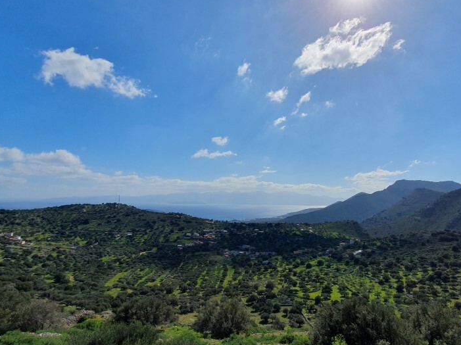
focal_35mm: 19
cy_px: 181
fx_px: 253
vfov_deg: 68.6
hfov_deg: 84.0
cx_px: 267
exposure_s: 1/3168
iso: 50
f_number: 2.2
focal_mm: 1.8
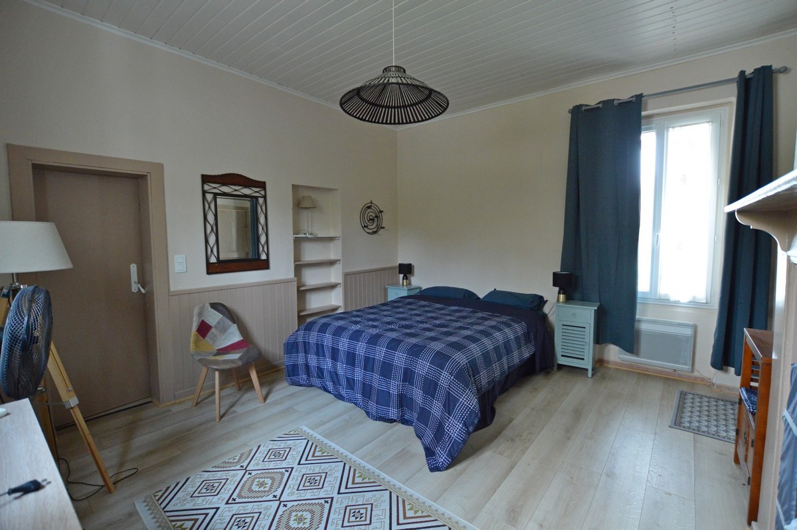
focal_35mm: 15
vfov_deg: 77.2
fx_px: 332
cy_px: 265
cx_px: 398
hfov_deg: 100.4
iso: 2000
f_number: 3.5
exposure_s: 1/60
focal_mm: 10
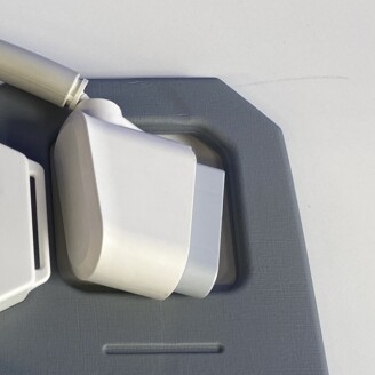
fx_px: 1030
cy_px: 360
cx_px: -192
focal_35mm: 84
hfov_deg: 18.3
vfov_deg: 20.1
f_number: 1.8
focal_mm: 4.25
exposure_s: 1/100
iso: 50
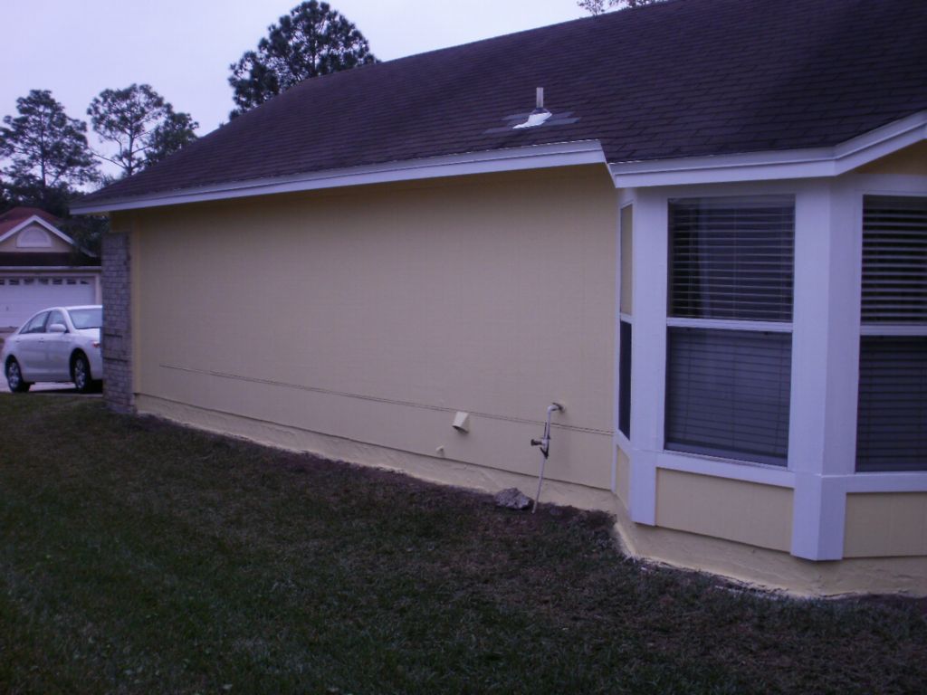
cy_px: 348
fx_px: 964
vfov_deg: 39.7
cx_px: 464
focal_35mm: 36
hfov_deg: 51.4
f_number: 5.6
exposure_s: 1/500
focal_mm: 6.3
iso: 100
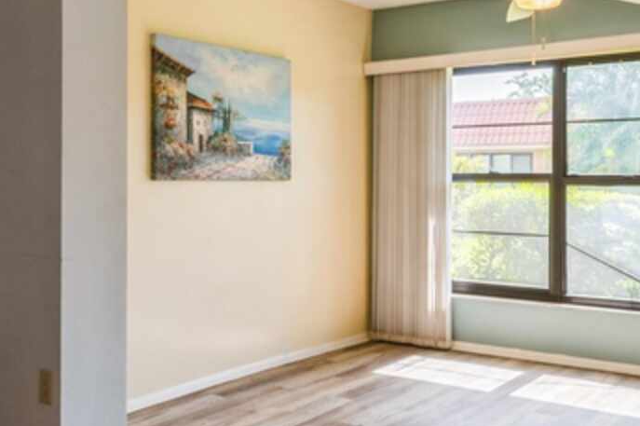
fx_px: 745
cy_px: 157
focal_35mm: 42
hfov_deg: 45.9
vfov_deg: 31.7
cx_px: 416
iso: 200
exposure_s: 1/50
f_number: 8
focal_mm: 15
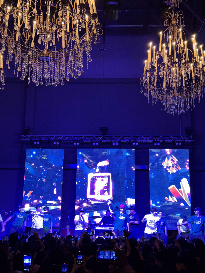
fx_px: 379
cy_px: 136
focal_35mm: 48
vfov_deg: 39.7
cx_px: 102
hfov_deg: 30.3
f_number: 1.78
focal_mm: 6.76
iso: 500
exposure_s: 1/40
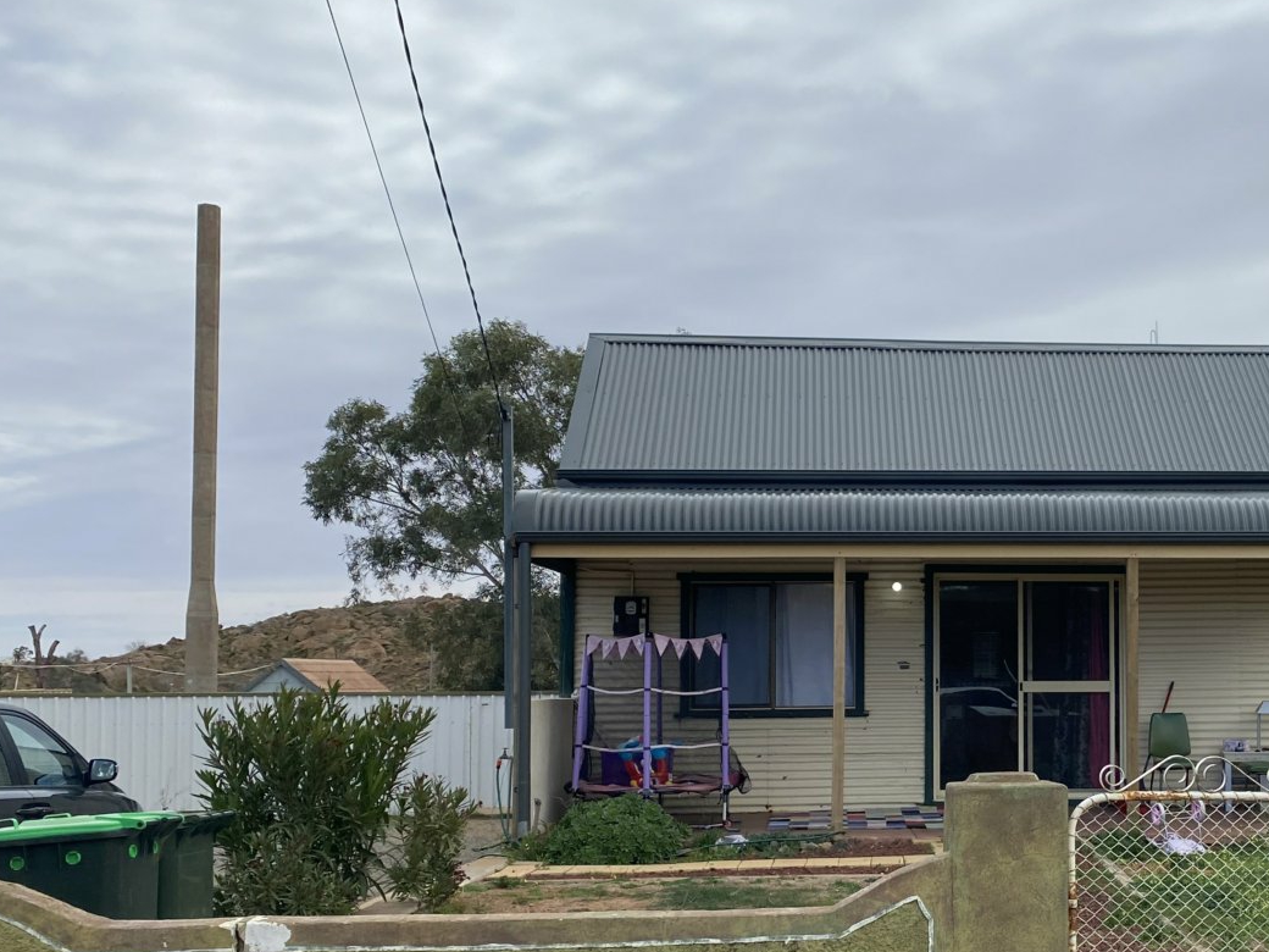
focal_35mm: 48
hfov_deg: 38.1
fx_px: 1760
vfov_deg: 30.1
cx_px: 1029
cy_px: 609
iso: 32
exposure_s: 1/2268
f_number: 1.8
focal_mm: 4.25
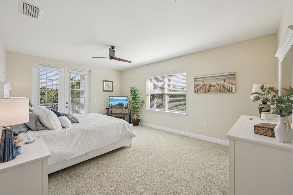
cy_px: 98
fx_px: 114
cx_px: 146
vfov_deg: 81.1
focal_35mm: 14
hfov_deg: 104.3
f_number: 8
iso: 400
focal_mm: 14
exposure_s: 1/250
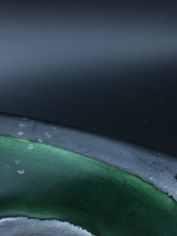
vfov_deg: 33.7
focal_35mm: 56
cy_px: 175
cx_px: 85
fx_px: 382
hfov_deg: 26.1
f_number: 2.2
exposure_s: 1/50
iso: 40
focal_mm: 4.15
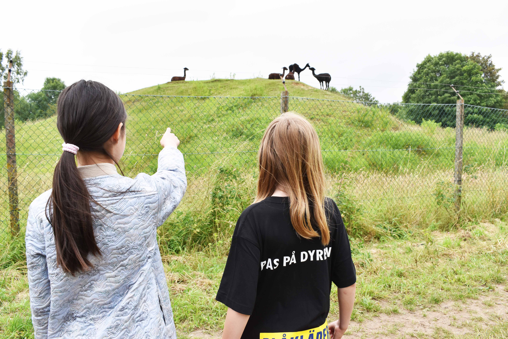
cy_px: 170
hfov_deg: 57.2
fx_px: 466
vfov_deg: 40.0
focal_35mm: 33
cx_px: 254
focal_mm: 22
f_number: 8
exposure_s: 1/250
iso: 400
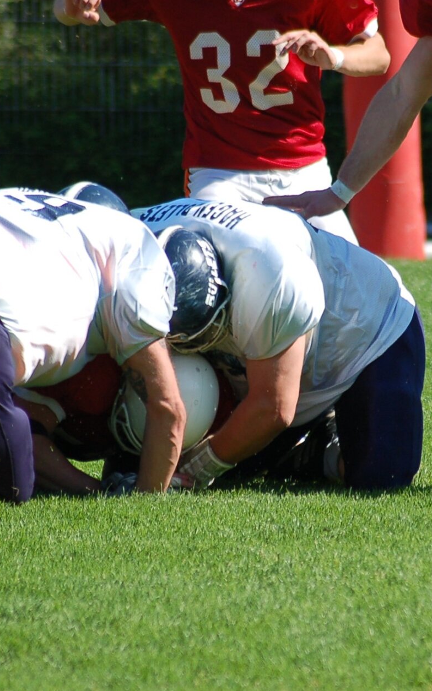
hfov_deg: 2.2
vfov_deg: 3.6
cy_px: 305
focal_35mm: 589
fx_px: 11093
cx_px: 316
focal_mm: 220
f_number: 5.3
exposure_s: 1/1000
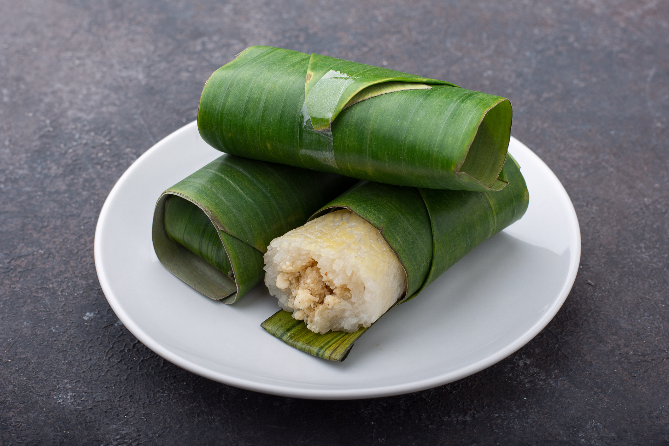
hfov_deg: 27.0
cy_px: 223
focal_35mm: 75
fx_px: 1394
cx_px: 334
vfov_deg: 18.2
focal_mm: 50
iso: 200
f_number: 8
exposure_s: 1/250
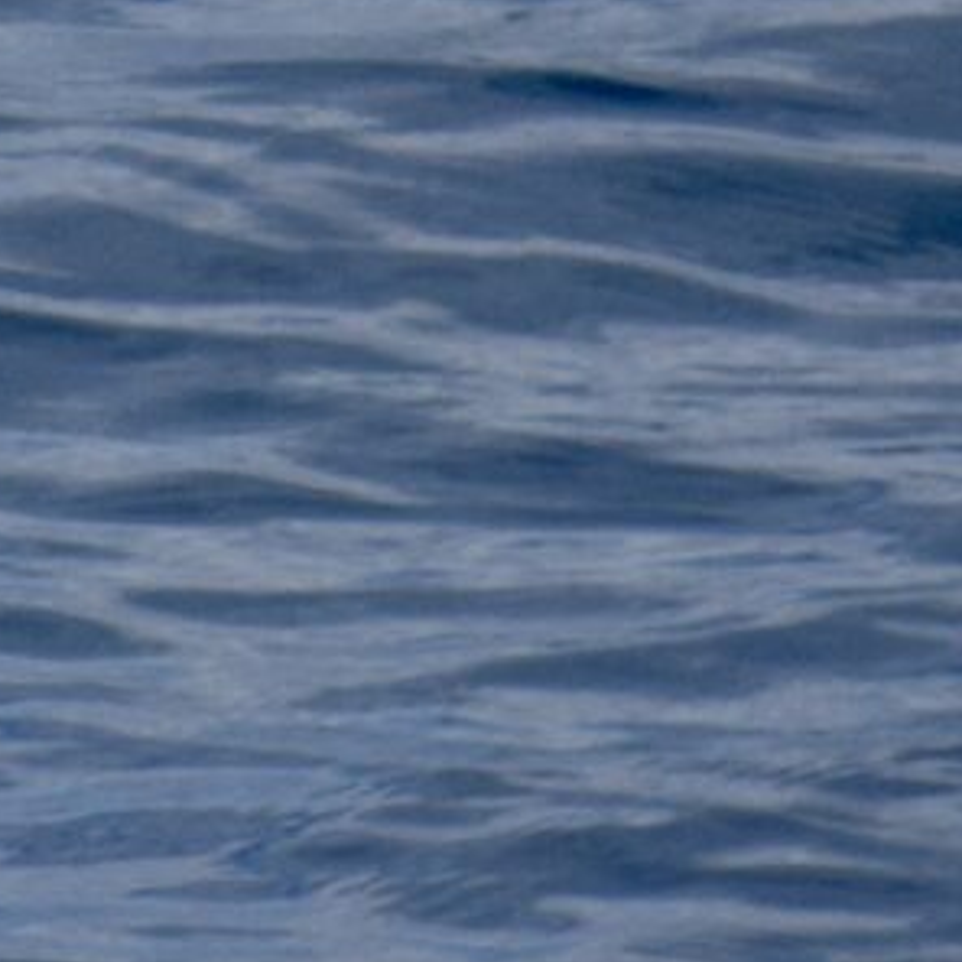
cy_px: -1536
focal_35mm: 859
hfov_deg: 2.0
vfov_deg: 2.0
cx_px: -3120
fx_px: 27008
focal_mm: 78
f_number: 7.1
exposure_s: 1/1600
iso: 400
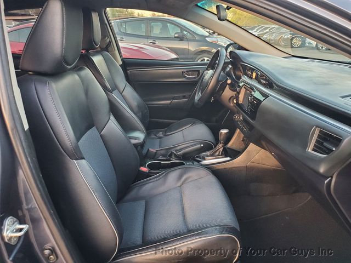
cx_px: 176
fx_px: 264
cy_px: 132
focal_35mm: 26
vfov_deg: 53.1
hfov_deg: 67.3
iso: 320
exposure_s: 1/46
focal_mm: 4.3
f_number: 2.4
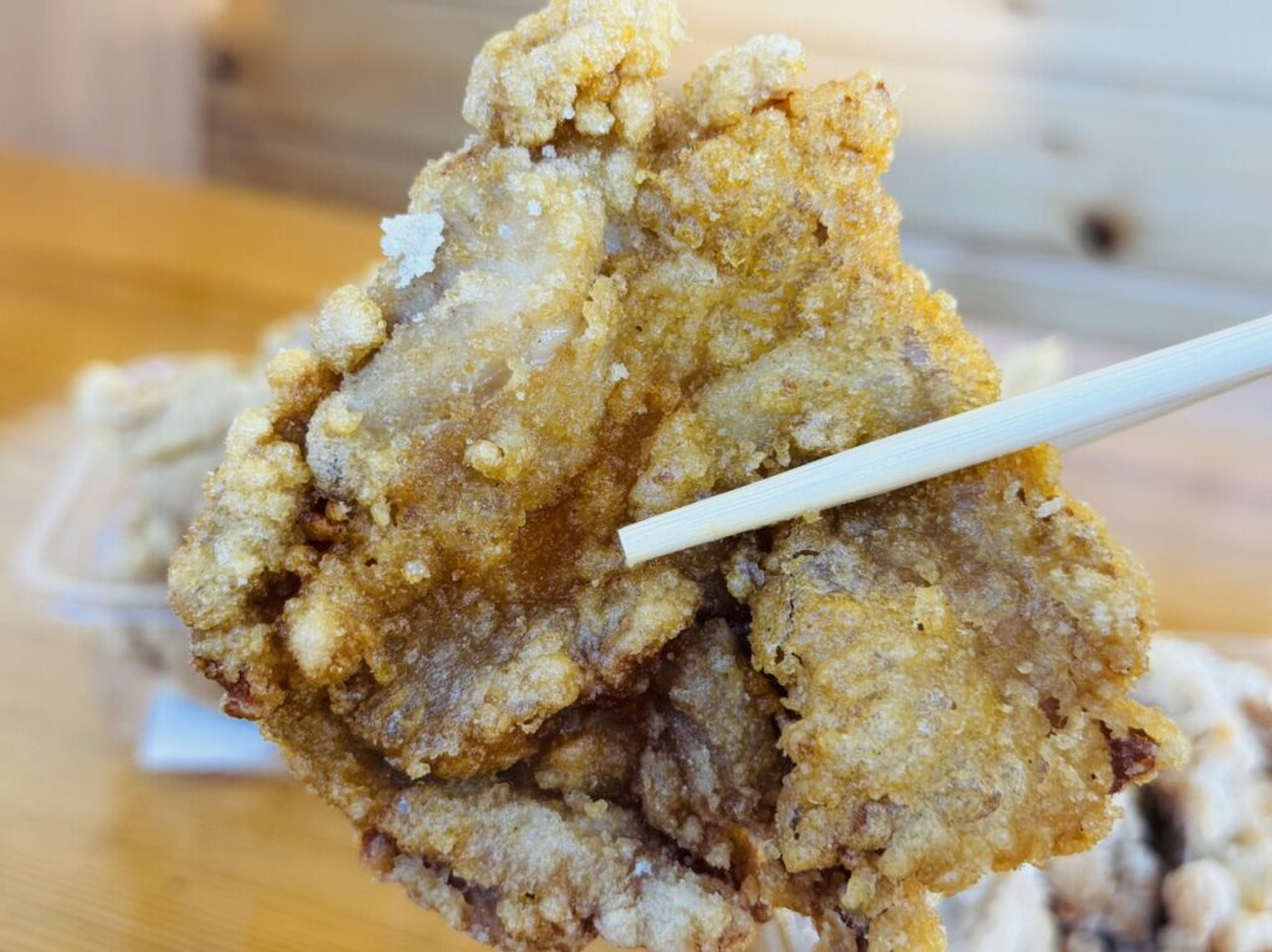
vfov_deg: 30.2
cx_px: 636
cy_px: 476
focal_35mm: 48
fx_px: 1763
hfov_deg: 39.7
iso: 50
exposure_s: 1/100
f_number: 1.78
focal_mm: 6.76
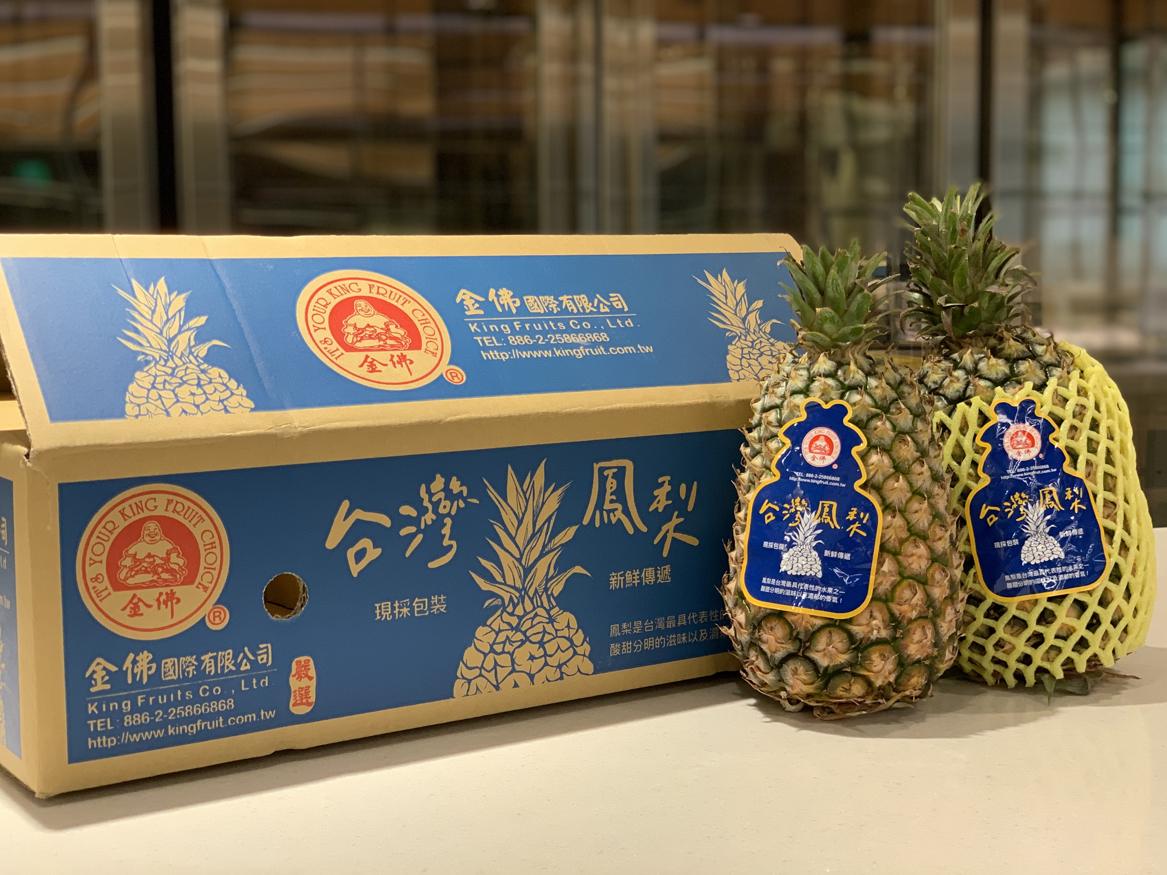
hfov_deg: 36.8
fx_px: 1753
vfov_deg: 28.0
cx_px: 584
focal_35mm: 52
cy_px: 438
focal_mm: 6
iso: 125
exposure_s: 1/60
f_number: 2.4
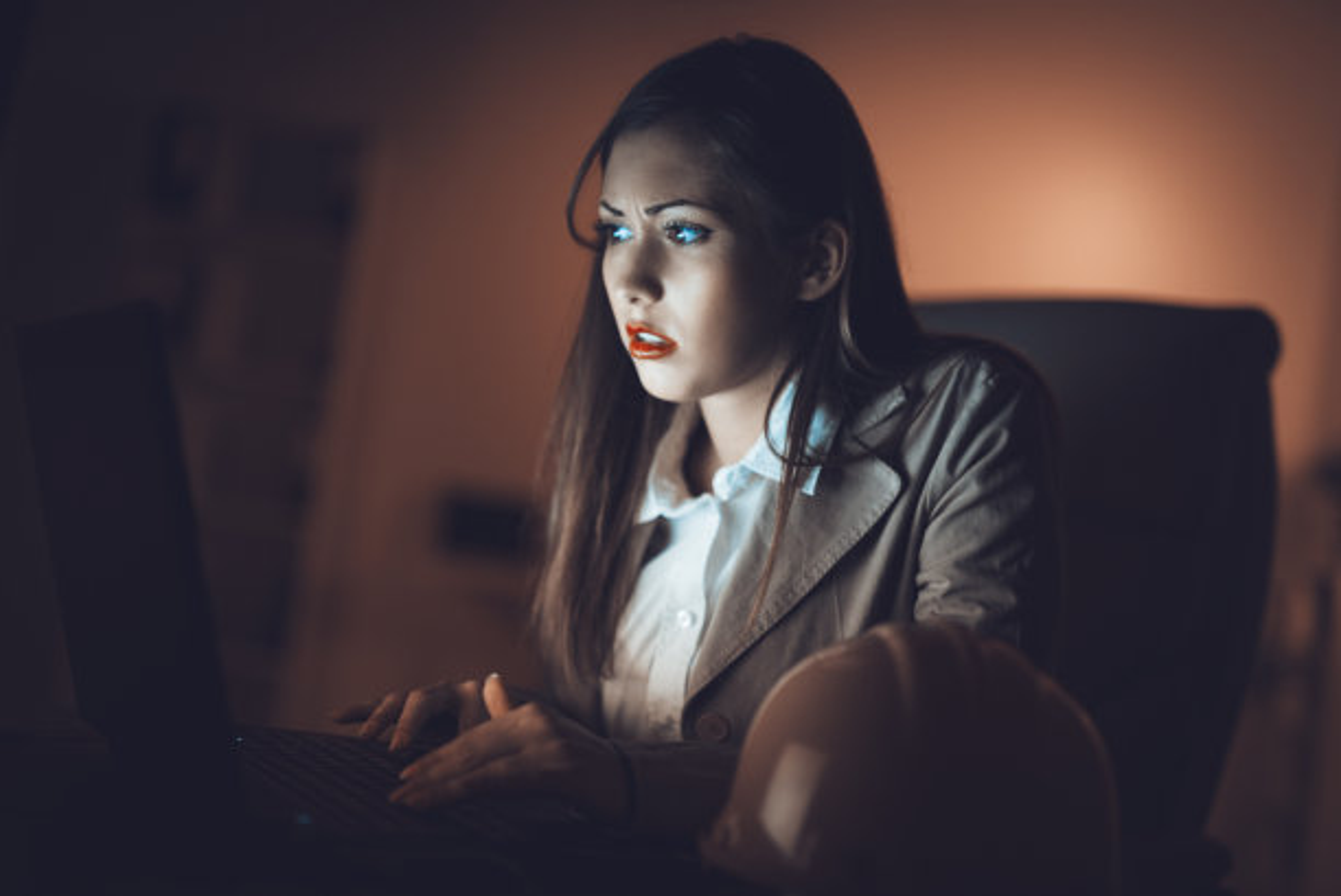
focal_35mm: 50
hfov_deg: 39.6
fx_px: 1864
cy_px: 448
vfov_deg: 27.0
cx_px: 670
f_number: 1.4
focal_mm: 50
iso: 800
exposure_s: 1/60
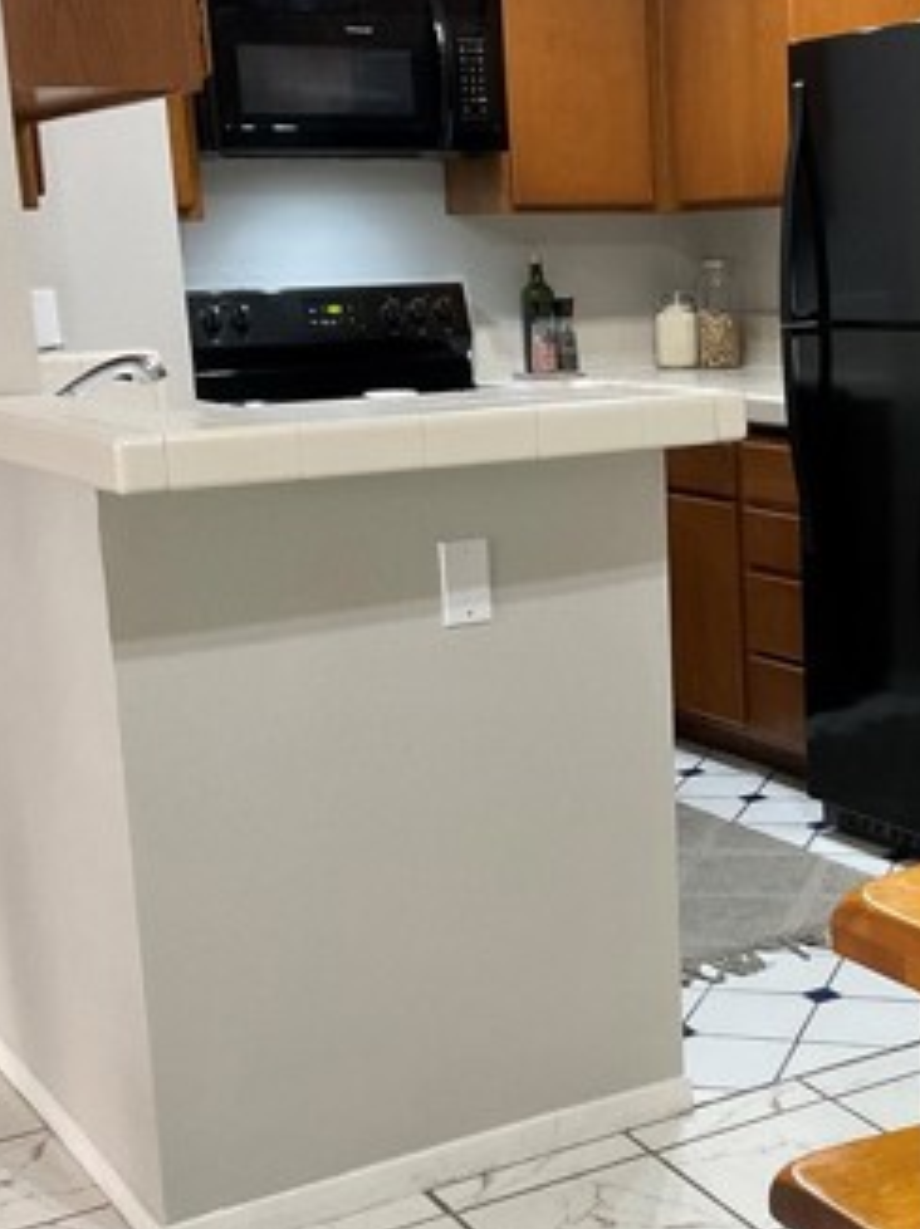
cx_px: 762
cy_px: 713
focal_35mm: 57
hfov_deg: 25.1
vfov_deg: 33.7
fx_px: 2023
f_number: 1.8
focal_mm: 3
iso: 200
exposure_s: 1/60
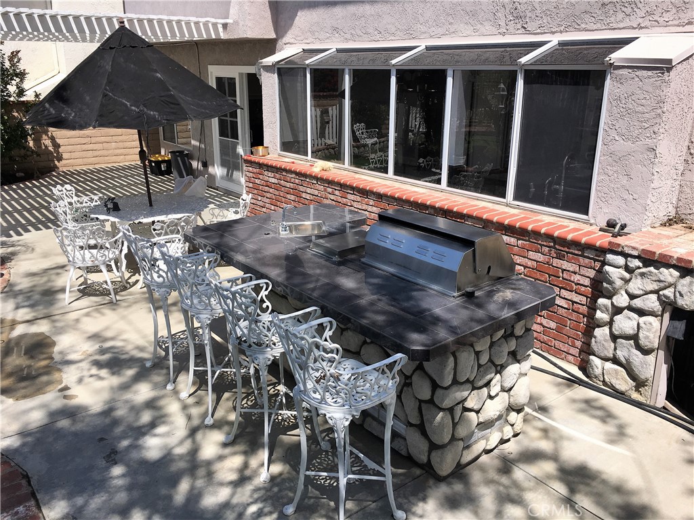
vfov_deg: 48.2
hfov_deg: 61.7
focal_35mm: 29
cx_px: 347
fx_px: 581
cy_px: 260
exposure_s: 1/1832
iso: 25
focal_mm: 4.15
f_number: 2.2
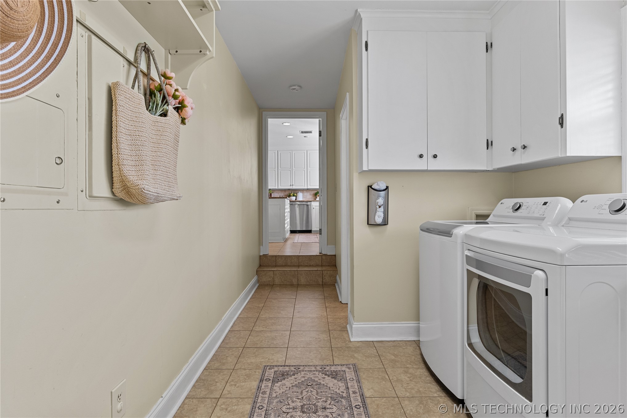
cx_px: 314
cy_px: 209
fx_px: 313
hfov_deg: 90.0
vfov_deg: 67.4
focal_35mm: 18
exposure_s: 1/8
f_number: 11
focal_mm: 18
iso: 640
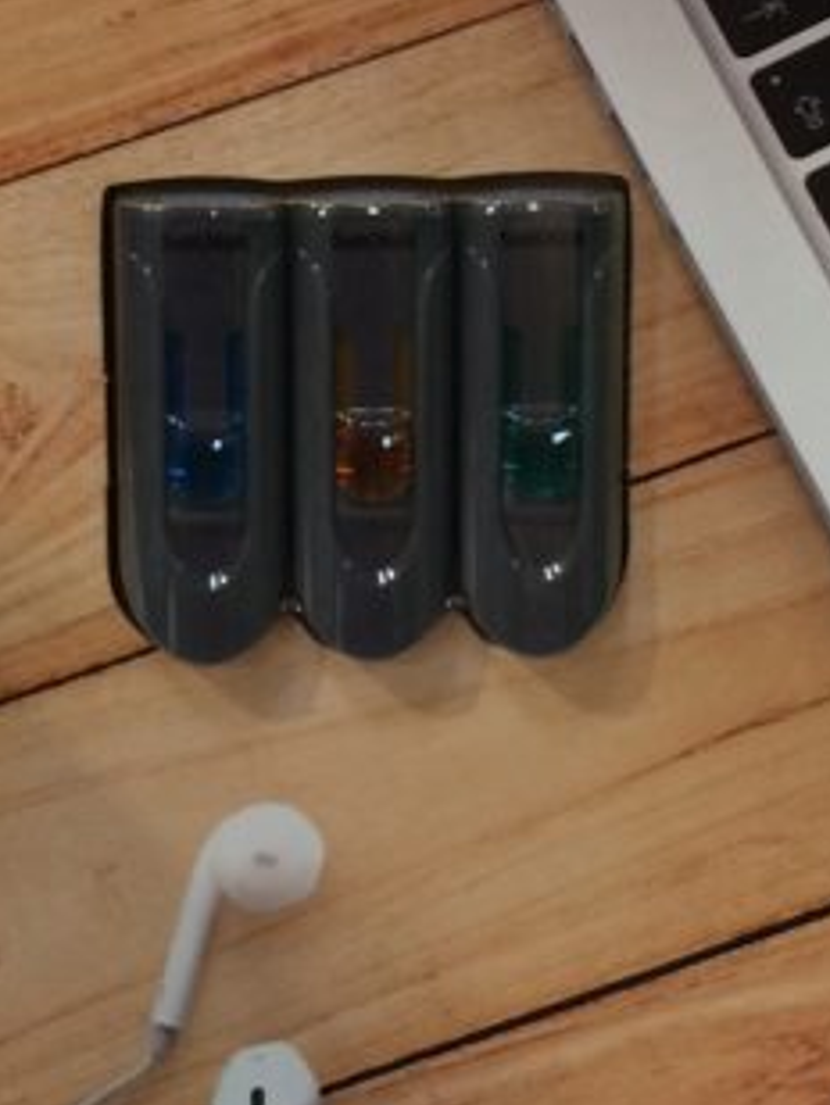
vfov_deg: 19.8
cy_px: -18
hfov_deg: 15.4
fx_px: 3067
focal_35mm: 96
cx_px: 451
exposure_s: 1/30
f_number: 2.2
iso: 64
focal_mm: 4.15
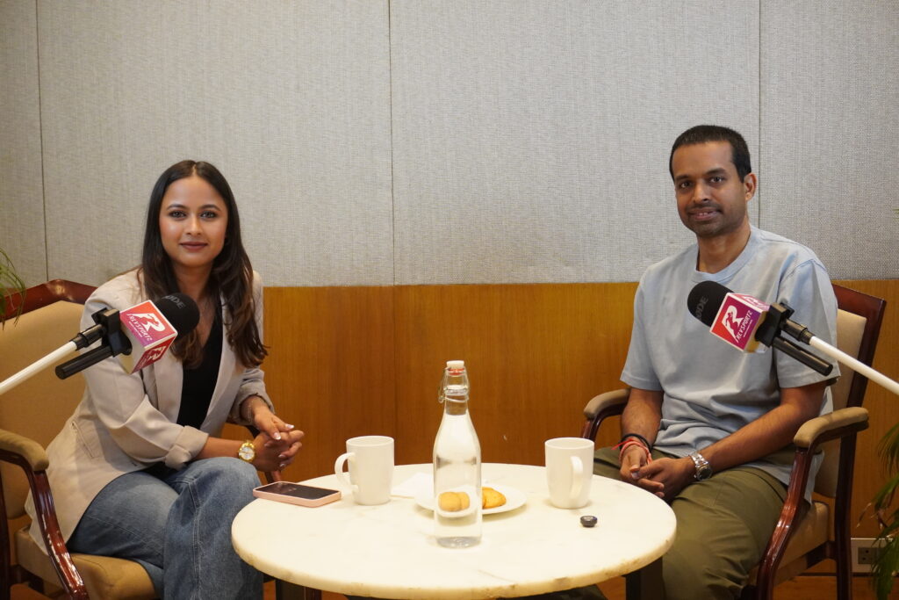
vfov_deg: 33.0
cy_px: 300
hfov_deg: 47.9
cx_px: 450
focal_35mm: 40
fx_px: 1011
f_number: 5.6
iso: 2500
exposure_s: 1/250
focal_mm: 27
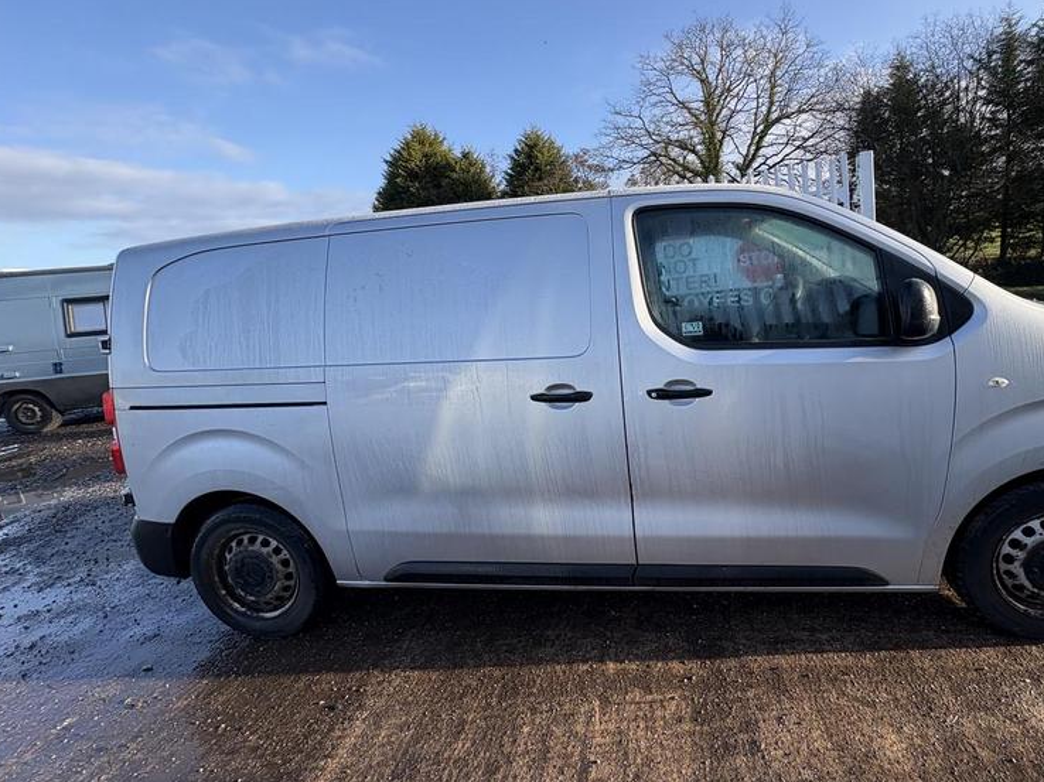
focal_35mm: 17
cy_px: 356
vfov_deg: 74.5
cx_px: 617
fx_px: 513
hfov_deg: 90.1
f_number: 2.2
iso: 40
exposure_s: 1/467
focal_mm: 2.22
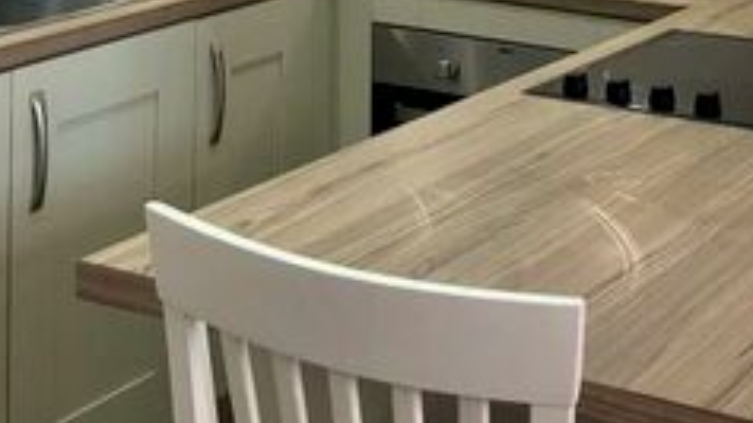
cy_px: -234
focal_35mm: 90
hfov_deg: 23.6
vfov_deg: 12.7
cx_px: 280
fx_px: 1796
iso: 32
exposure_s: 1/33
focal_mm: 4
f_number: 1.8
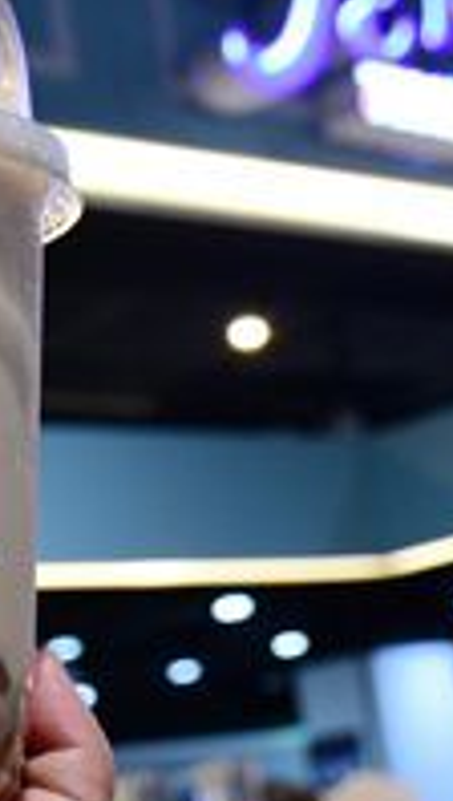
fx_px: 2190
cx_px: 89
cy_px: 243
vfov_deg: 20.6
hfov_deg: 11.8
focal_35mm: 103
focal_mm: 26
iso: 900
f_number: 5.6
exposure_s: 1/40
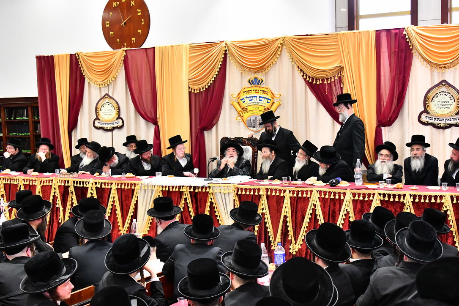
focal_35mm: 49
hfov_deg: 40.2
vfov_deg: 27.5
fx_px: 625
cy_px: 167
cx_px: 269
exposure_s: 1/125
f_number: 5.6
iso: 4000
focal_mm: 38
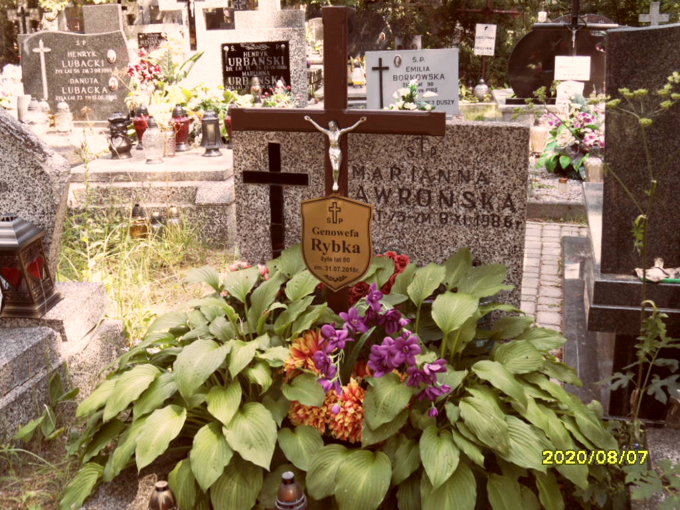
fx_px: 786
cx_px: 340
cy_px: 255
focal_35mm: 40
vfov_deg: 36.0
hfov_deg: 46.8
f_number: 3.6
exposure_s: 1/90
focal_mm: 6.5
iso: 100
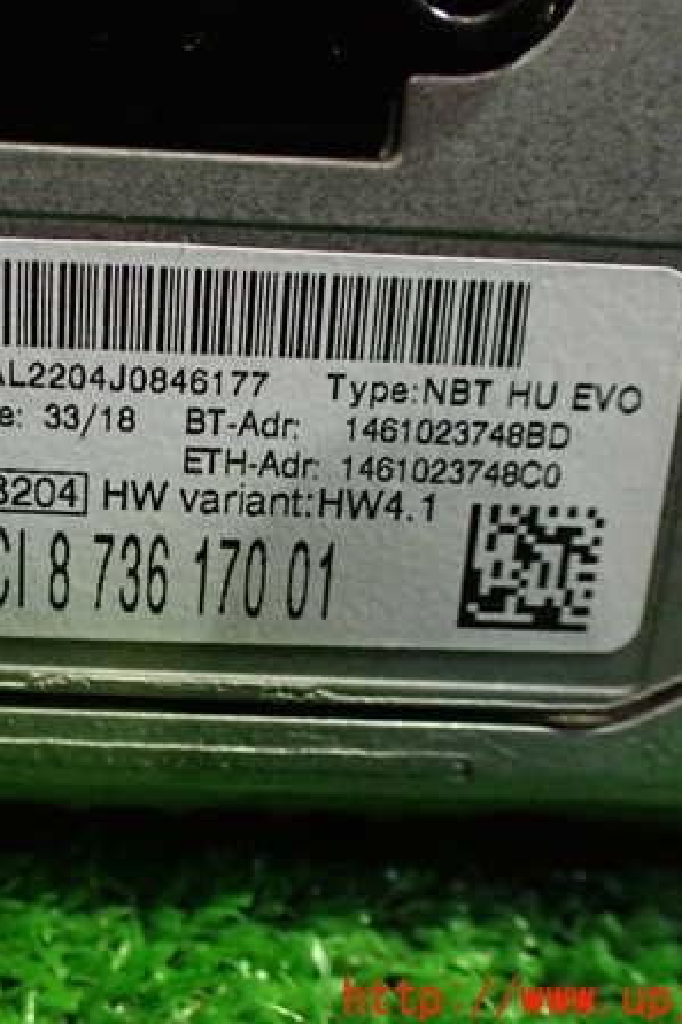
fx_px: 1194
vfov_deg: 46.4
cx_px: 172
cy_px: 512
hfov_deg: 31.3
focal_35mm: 42
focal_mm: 5.4
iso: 800
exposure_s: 1/80
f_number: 2.3
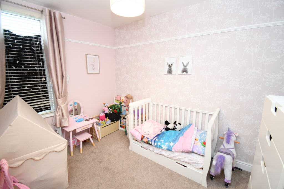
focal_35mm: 15
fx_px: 118
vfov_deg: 77.3
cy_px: 94
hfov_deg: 100.4
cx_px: 142
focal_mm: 10
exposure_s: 1/13
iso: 560
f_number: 4.5
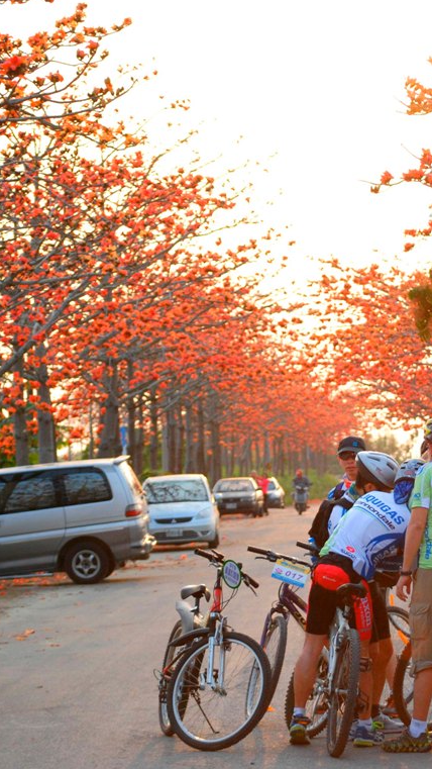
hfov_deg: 8.2
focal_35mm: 147
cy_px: 382
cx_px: 414
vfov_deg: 14.6
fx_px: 2994
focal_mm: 62
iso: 400
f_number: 5.6
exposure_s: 1/400
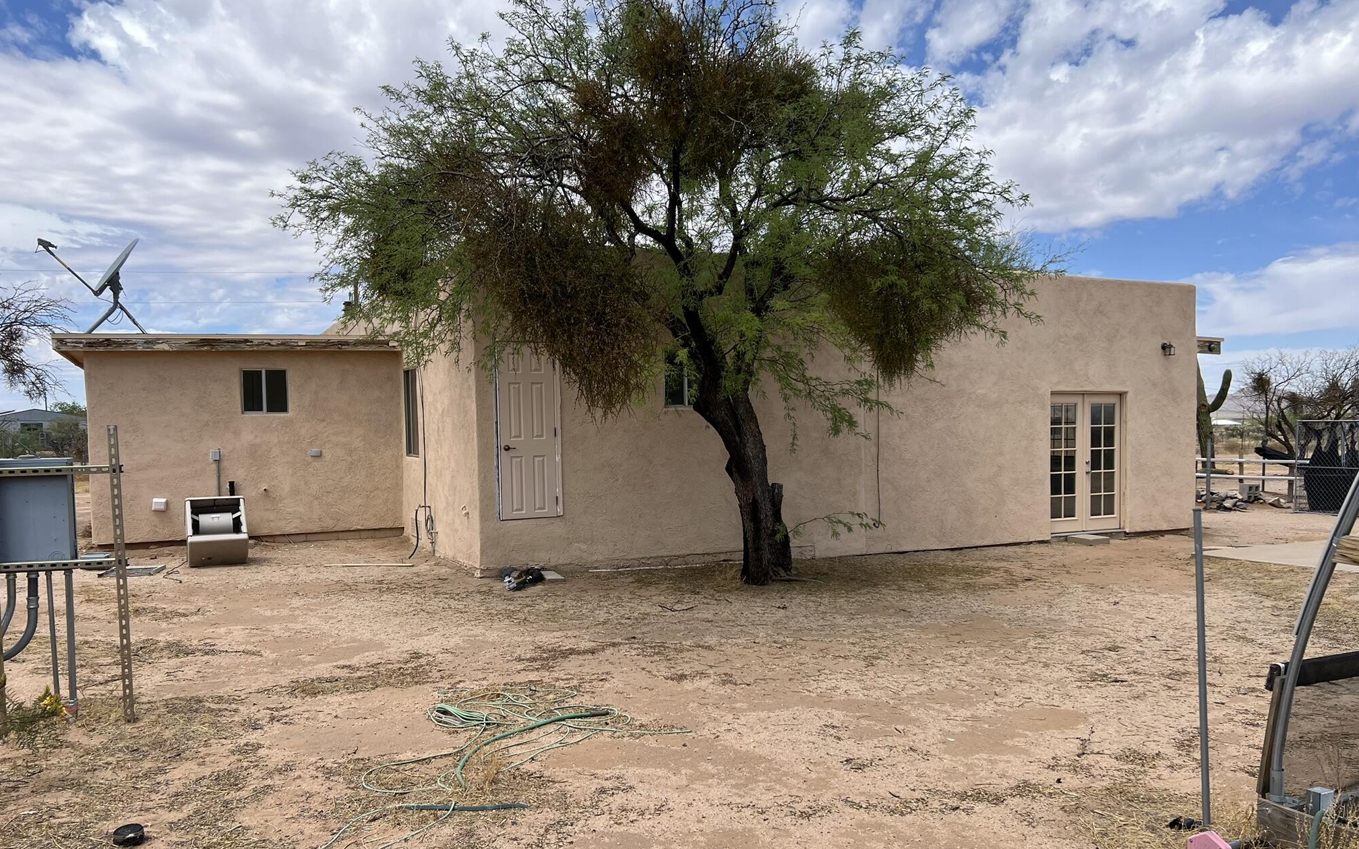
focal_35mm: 28
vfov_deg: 44.5
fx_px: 1037
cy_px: 467
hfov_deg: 66.5
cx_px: 671
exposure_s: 1/4115
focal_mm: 5.7
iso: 50
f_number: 1.5
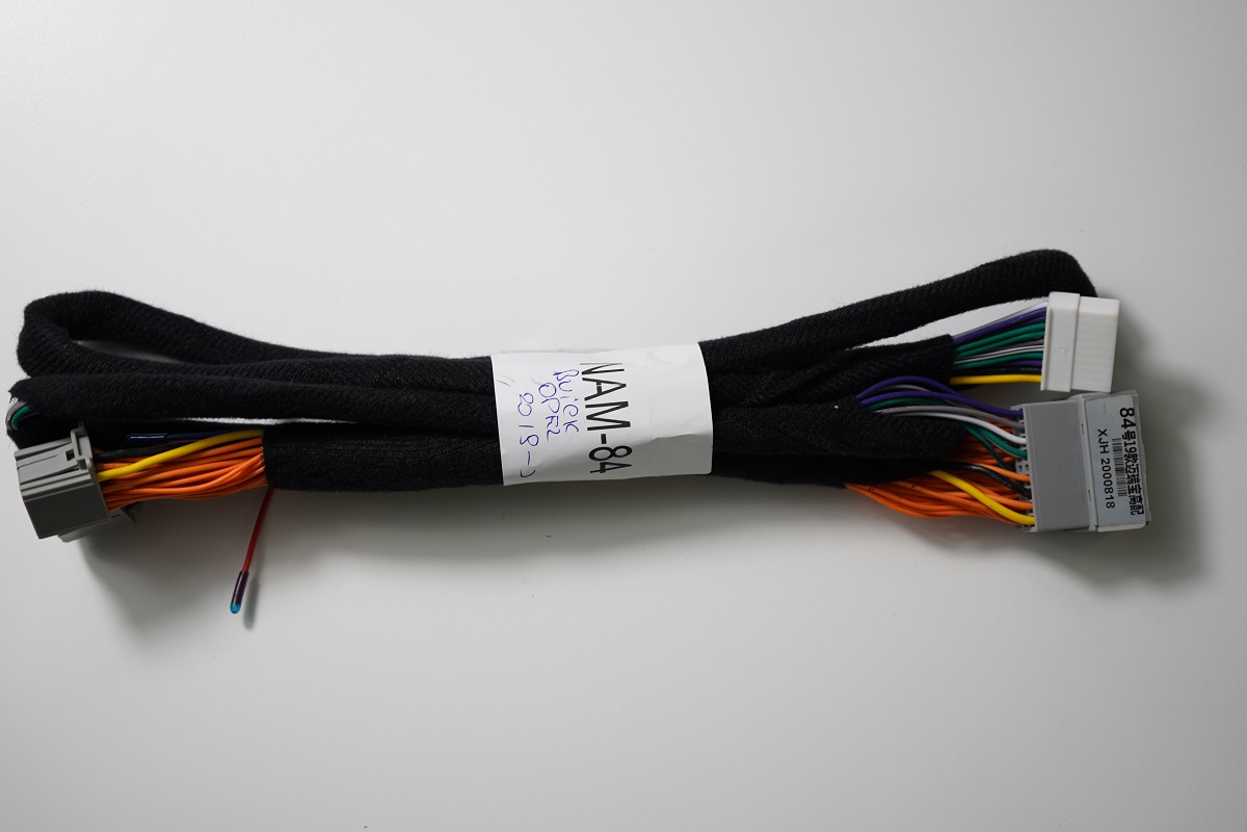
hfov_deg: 36.2
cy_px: 416
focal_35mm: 55
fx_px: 1905
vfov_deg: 24.6
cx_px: 624
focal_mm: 55
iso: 160
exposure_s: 1/80
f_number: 5
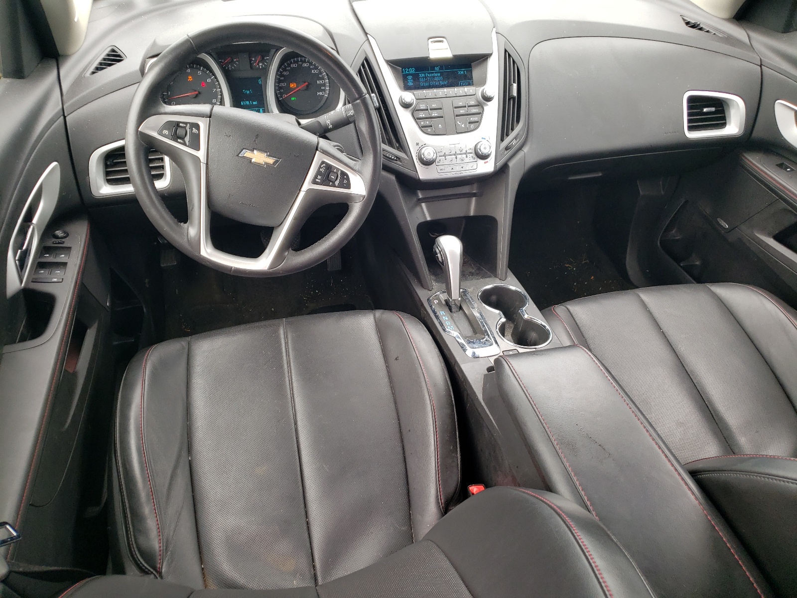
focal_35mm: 26
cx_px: 398
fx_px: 599
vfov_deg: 53.1
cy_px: 299
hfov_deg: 67.3
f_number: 1.5
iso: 50
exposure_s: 1/182
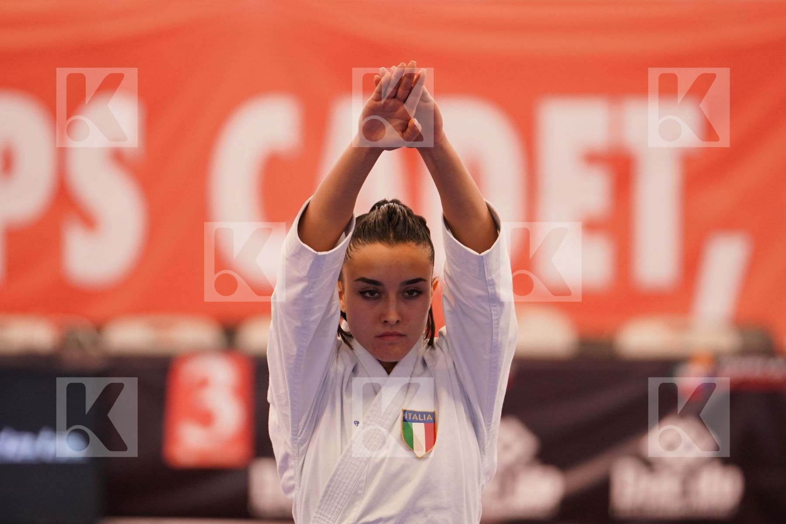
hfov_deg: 6.9
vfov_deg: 4.6
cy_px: 262
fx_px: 6549
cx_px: 393
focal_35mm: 300
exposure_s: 1/500
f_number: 2.8
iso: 1250
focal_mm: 200
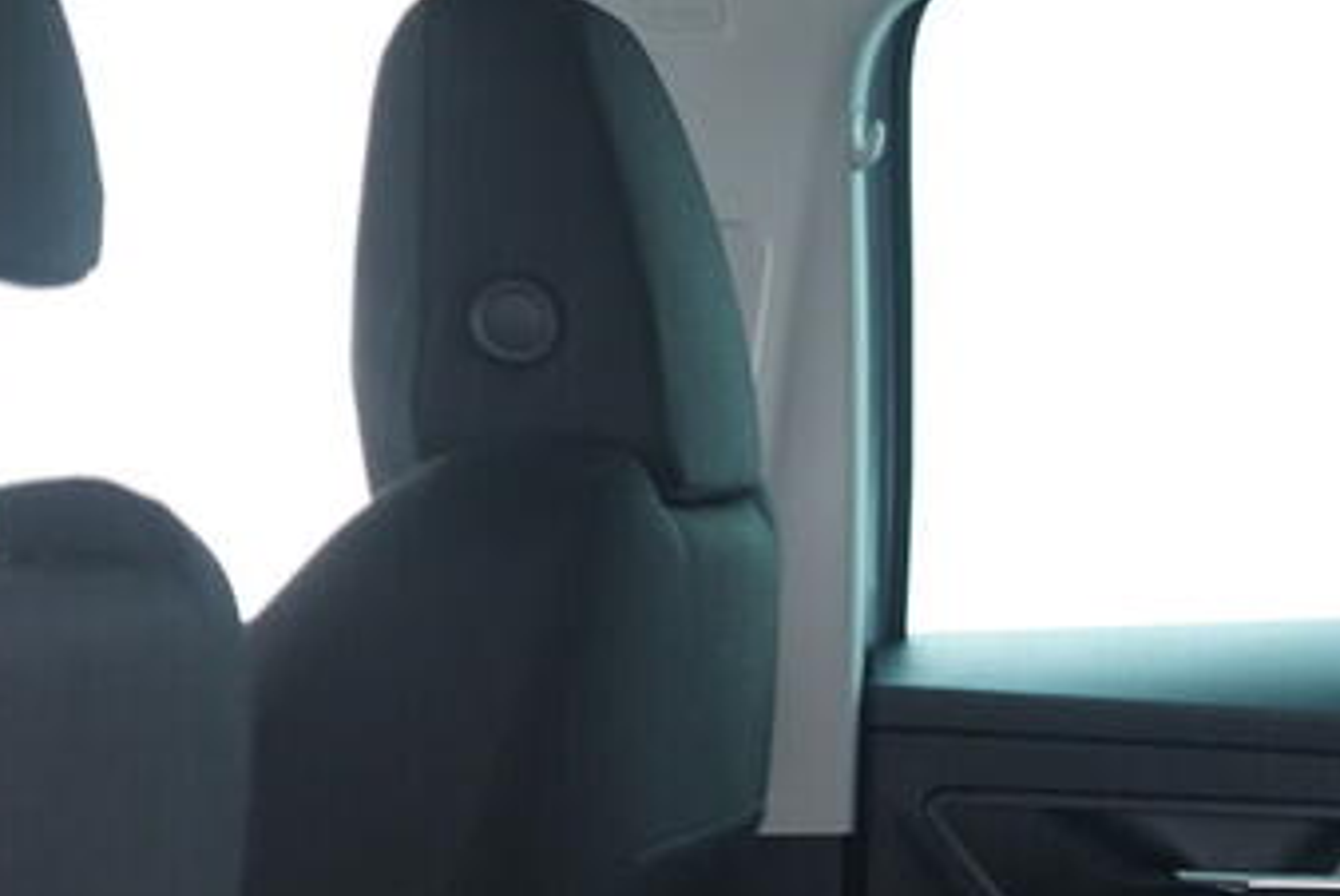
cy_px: 1187
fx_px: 4061
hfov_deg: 17.7
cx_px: 1661
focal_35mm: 109
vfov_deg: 12.2
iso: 320
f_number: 2.8
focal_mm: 24
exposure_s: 1/40
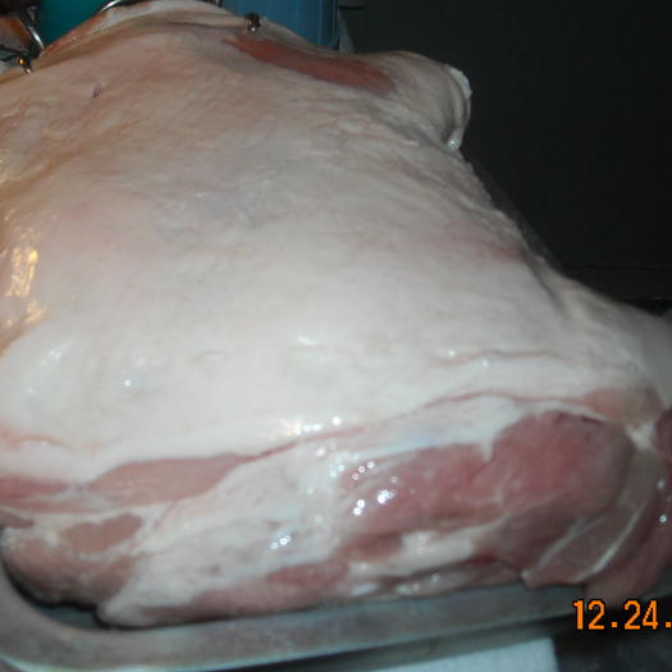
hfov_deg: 32.2
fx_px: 1164
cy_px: 273
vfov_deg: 32.1
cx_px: 330
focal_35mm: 53
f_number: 2.8
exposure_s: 1/60
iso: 200
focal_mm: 5.7
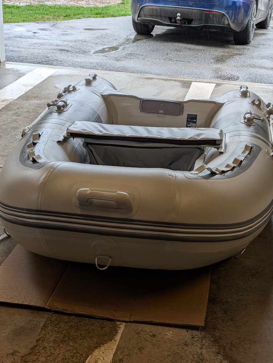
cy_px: 182
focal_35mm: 49
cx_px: 136
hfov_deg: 29.7
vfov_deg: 38.9
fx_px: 514
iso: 20
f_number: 1.68
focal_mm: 6.9
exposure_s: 1/128
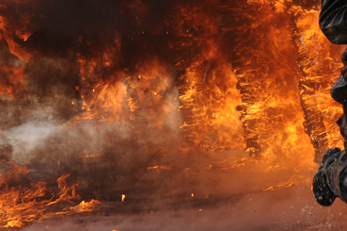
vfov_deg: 5.9
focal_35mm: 232
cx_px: 260
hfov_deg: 8.9
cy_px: 3
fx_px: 2233
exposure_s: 1/350
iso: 200
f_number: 8
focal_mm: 95
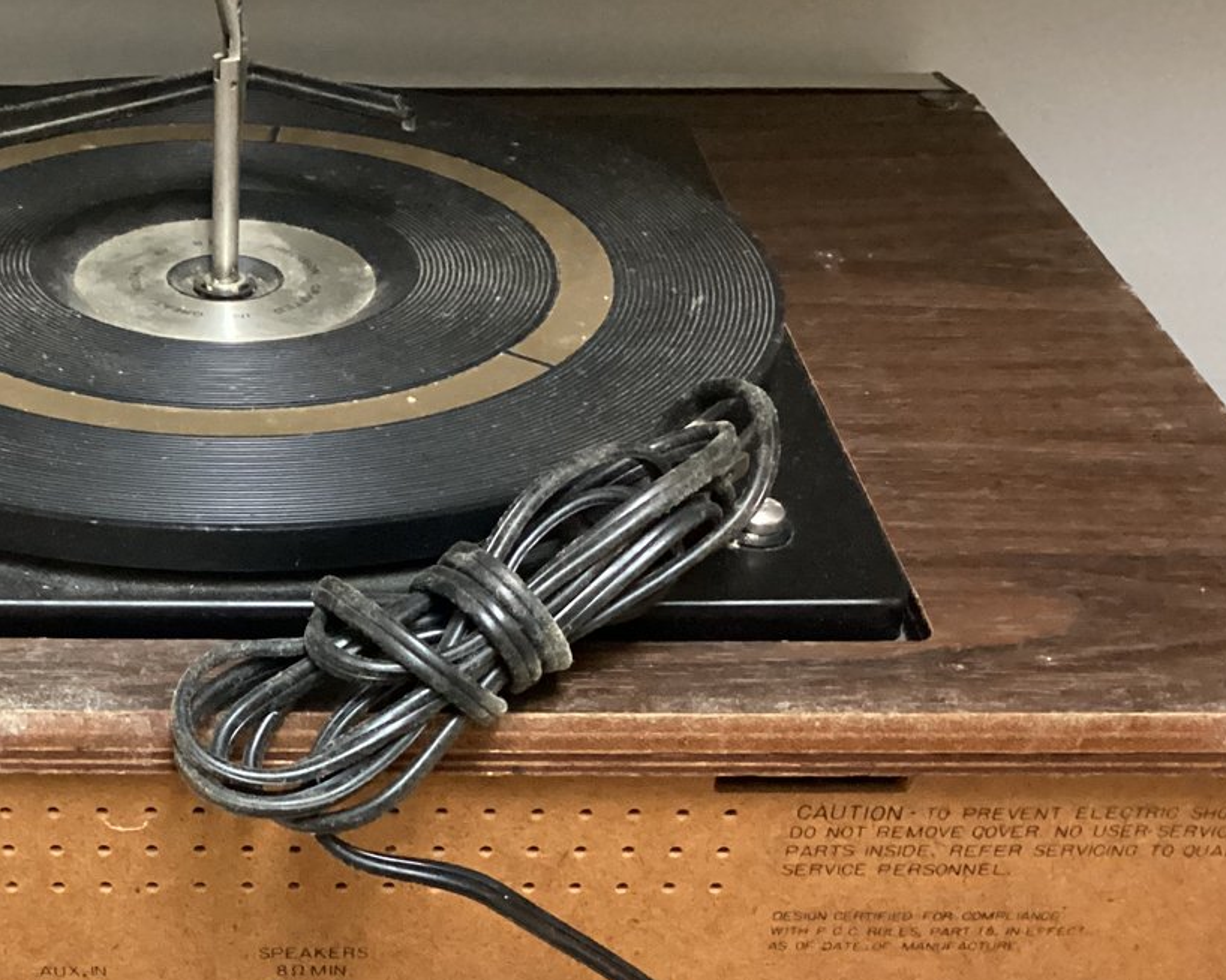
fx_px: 2031
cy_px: 846
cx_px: 269
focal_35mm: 56
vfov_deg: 26.4
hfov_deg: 32.8
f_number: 2.4
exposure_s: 1/30
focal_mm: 3.3
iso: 800
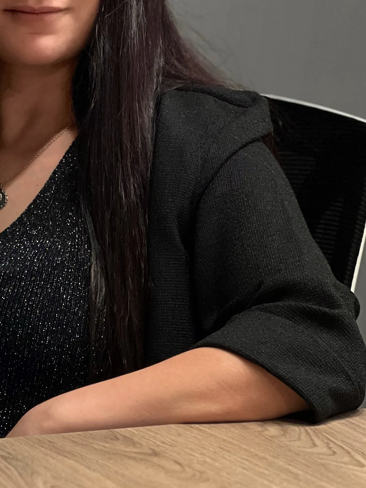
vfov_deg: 10.9
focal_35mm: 182
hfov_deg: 8.1
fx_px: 2566
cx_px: -24
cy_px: 192
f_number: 2.8
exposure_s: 1/31
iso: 400
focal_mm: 9
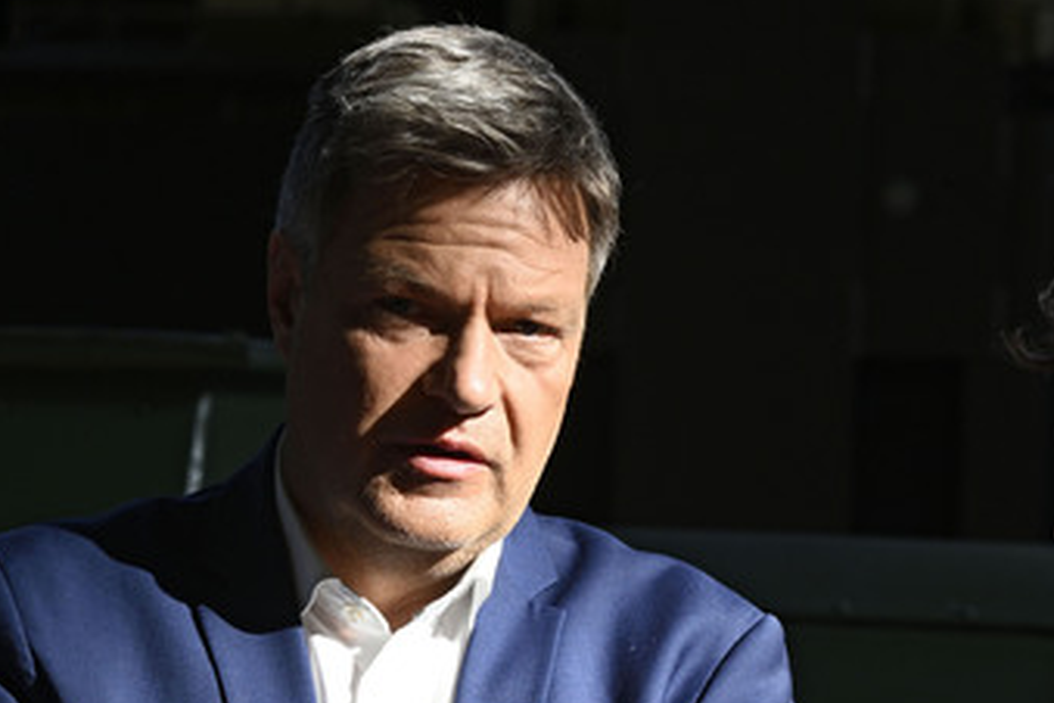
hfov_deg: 7.7
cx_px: 362
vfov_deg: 5.2
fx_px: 7787
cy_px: 442
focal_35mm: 266
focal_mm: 200
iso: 1600
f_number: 13
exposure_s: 1/320
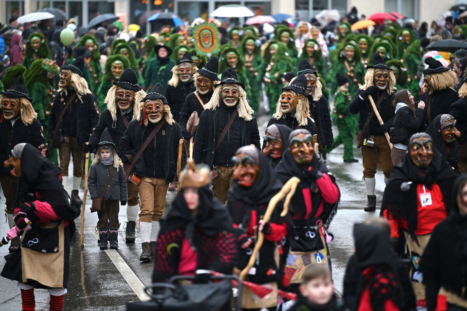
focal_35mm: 200
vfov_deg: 6.9
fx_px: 2593
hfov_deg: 10.3
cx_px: 234
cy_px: 156
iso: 800
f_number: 2.8
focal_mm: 200
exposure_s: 1/1000
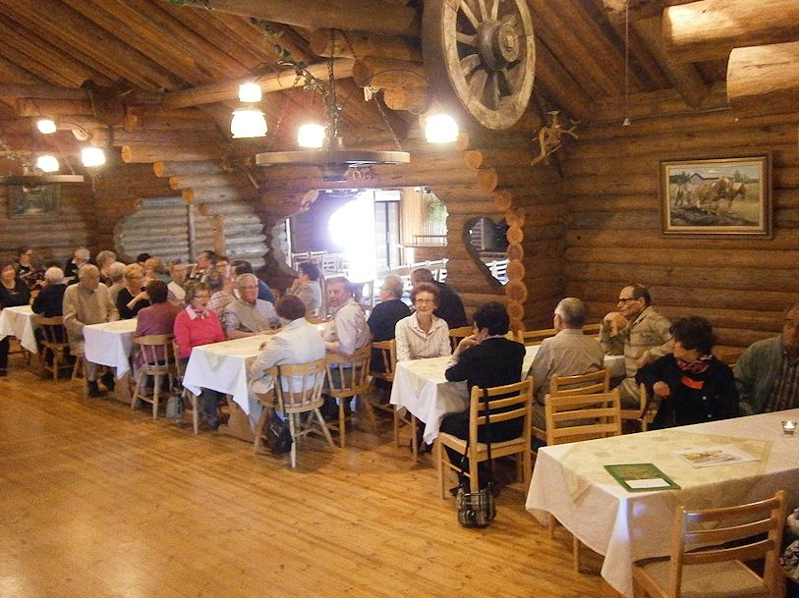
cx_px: 405
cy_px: 308
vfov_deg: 44.1
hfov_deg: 56.8
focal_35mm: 32
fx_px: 738
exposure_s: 1/15
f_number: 2.8
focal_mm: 4.7
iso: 1000
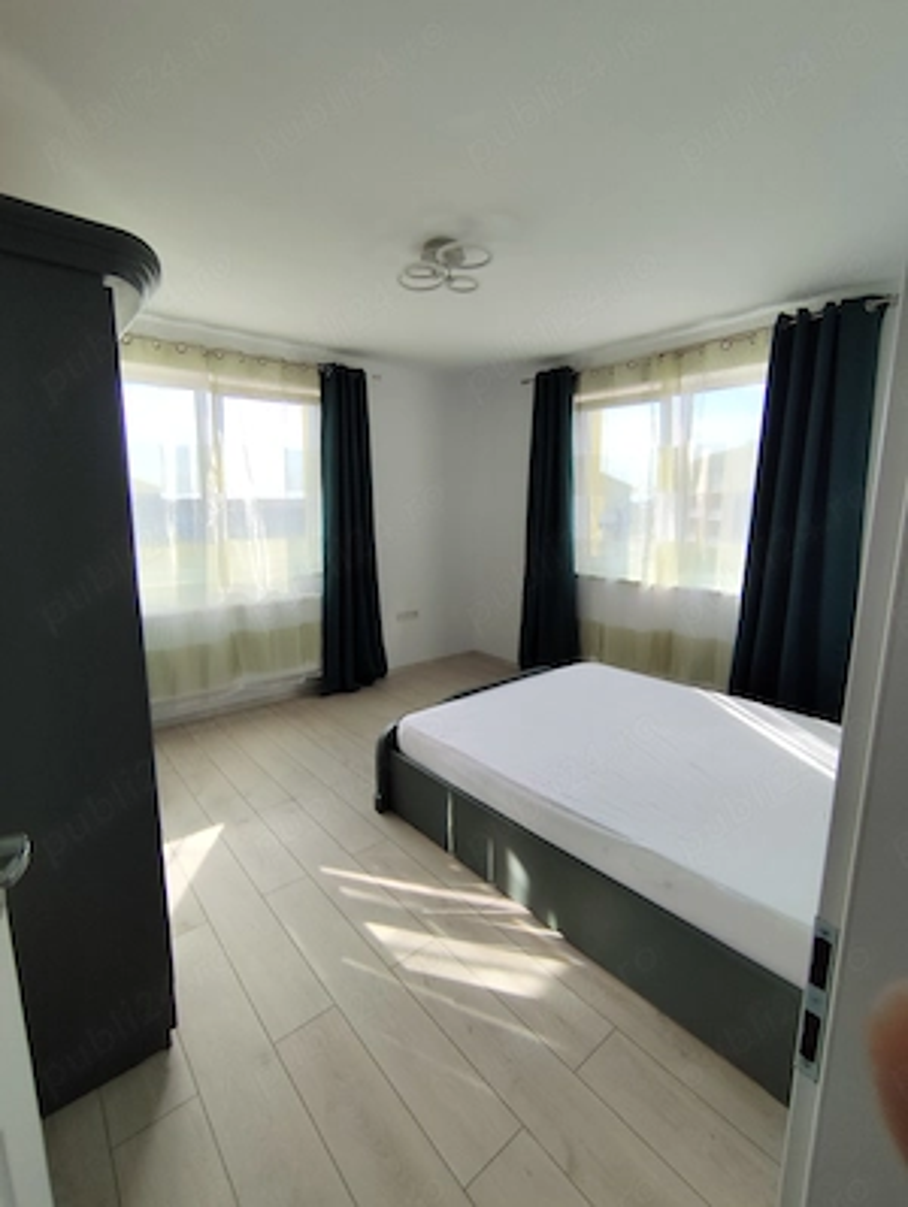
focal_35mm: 16
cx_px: 454
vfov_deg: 94.4
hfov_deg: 78.2
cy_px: 604
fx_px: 559
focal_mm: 1.65
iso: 50
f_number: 2.2
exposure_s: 1/649
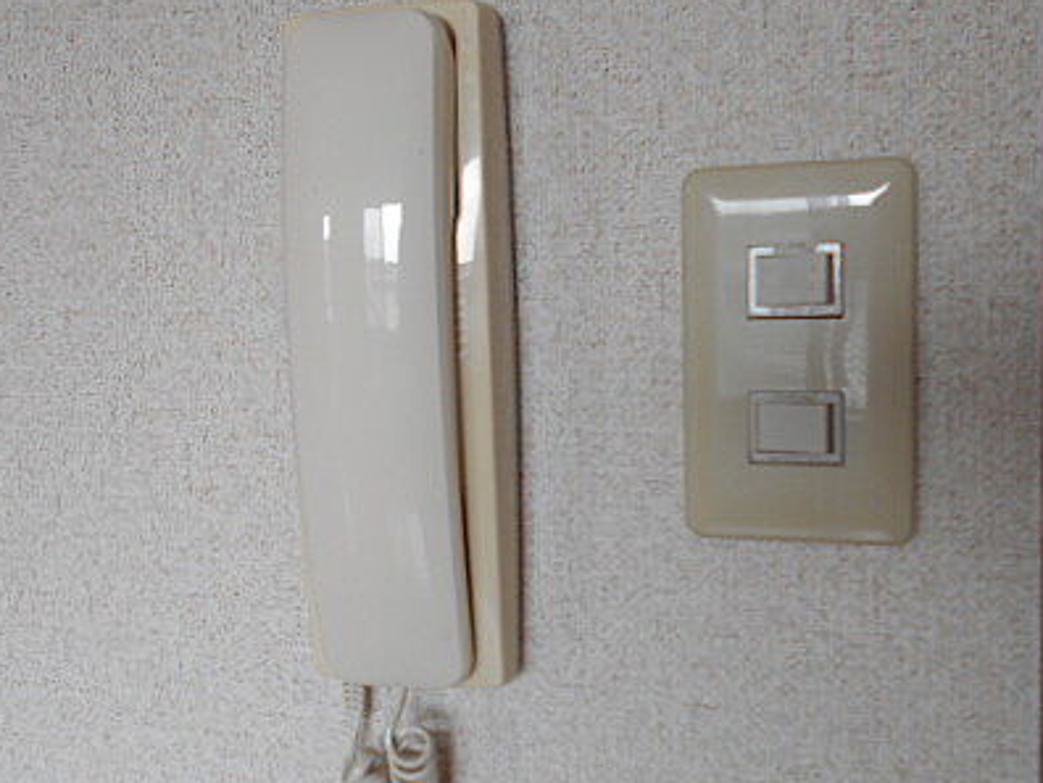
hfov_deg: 44.1
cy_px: 366
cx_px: 342
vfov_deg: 34.3
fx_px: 1265
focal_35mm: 42
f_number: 3.2
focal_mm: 4.6
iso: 80
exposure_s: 1/50
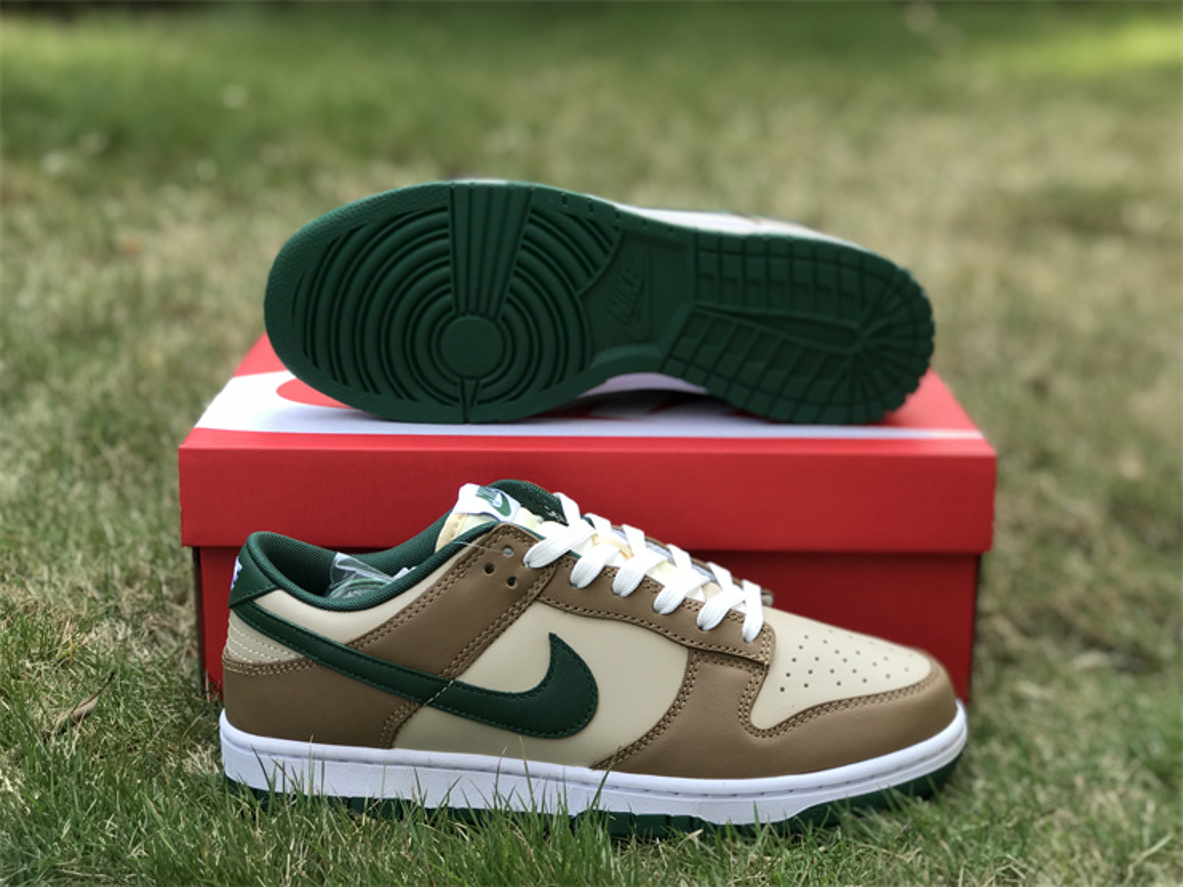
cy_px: 444
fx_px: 1948
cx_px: 592
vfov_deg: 25.7
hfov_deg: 33.8
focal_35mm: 57
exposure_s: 1/161
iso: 20
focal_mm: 6.6
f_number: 2.8
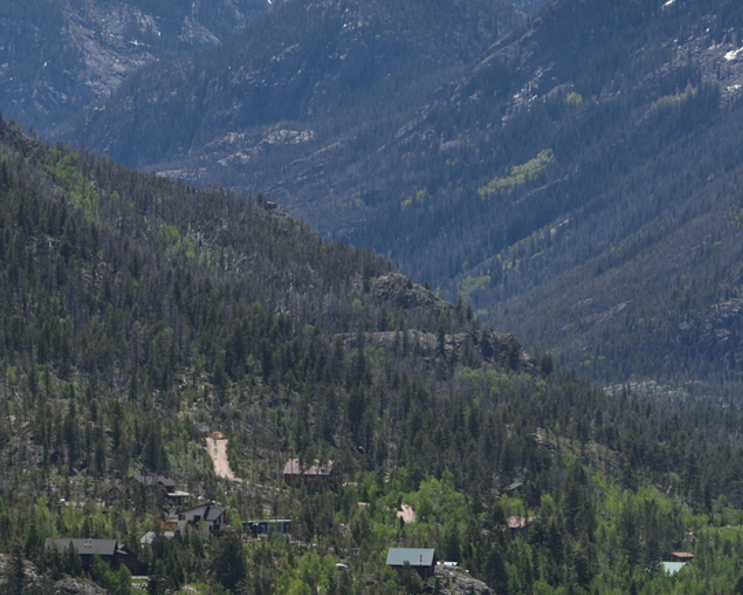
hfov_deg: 7.5
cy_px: 167
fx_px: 5653
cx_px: 84
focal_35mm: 257
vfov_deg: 6.0
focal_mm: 116
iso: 100
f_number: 9
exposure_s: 1/320
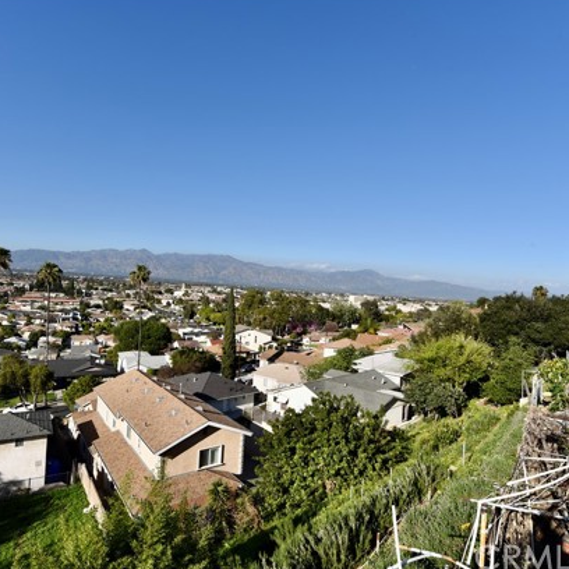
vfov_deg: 74.8
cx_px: 286
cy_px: 280
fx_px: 372
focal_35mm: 20
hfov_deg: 74.8
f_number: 11
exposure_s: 1/200
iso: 100
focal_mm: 15
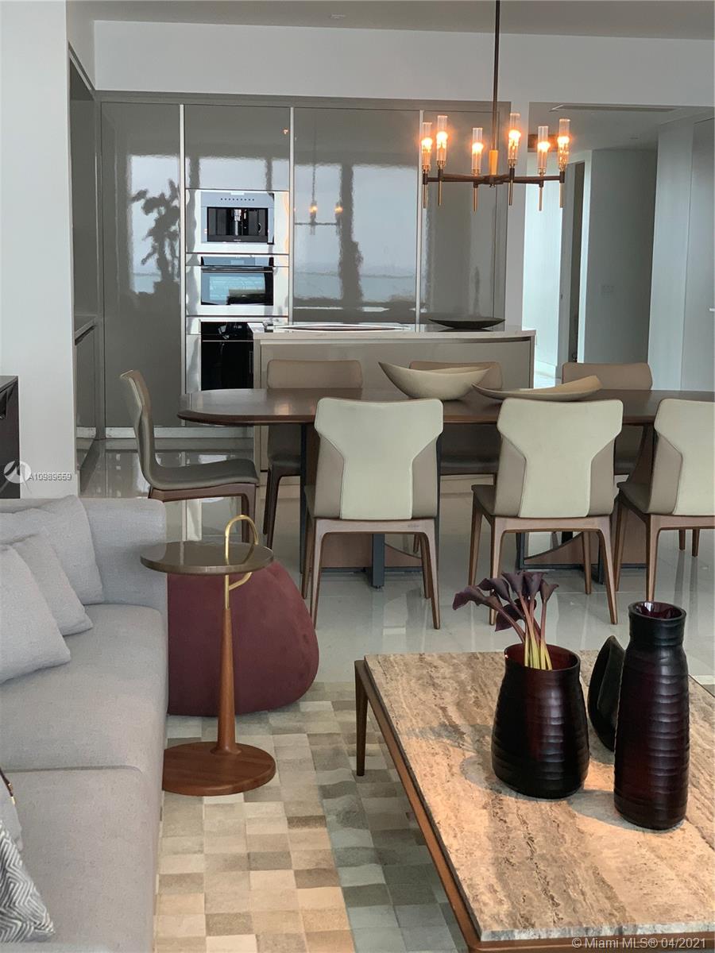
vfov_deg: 36.8
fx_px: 1432
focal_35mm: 52
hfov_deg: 28.0
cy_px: 476
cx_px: 358
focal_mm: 6
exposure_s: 1/60
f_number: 2.4
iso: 125
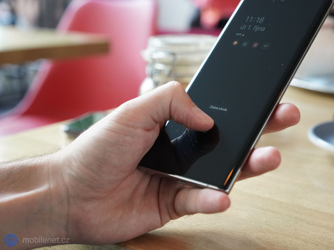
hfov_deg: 32.1
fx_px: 579
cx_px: 189
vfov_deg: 24.4
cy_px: 126
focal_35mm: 60
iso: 5000
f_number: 5.6
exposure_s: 1/125
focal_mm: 55
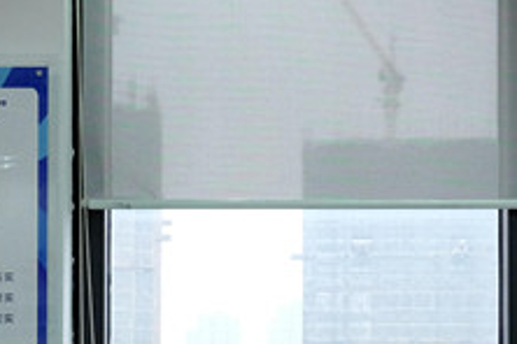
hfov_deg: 15.0
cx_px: 191
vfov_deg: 9.9
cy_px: 375
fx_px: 1967
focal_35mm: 137
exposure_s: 1/100
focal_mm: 25.4
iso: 2500
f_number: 4
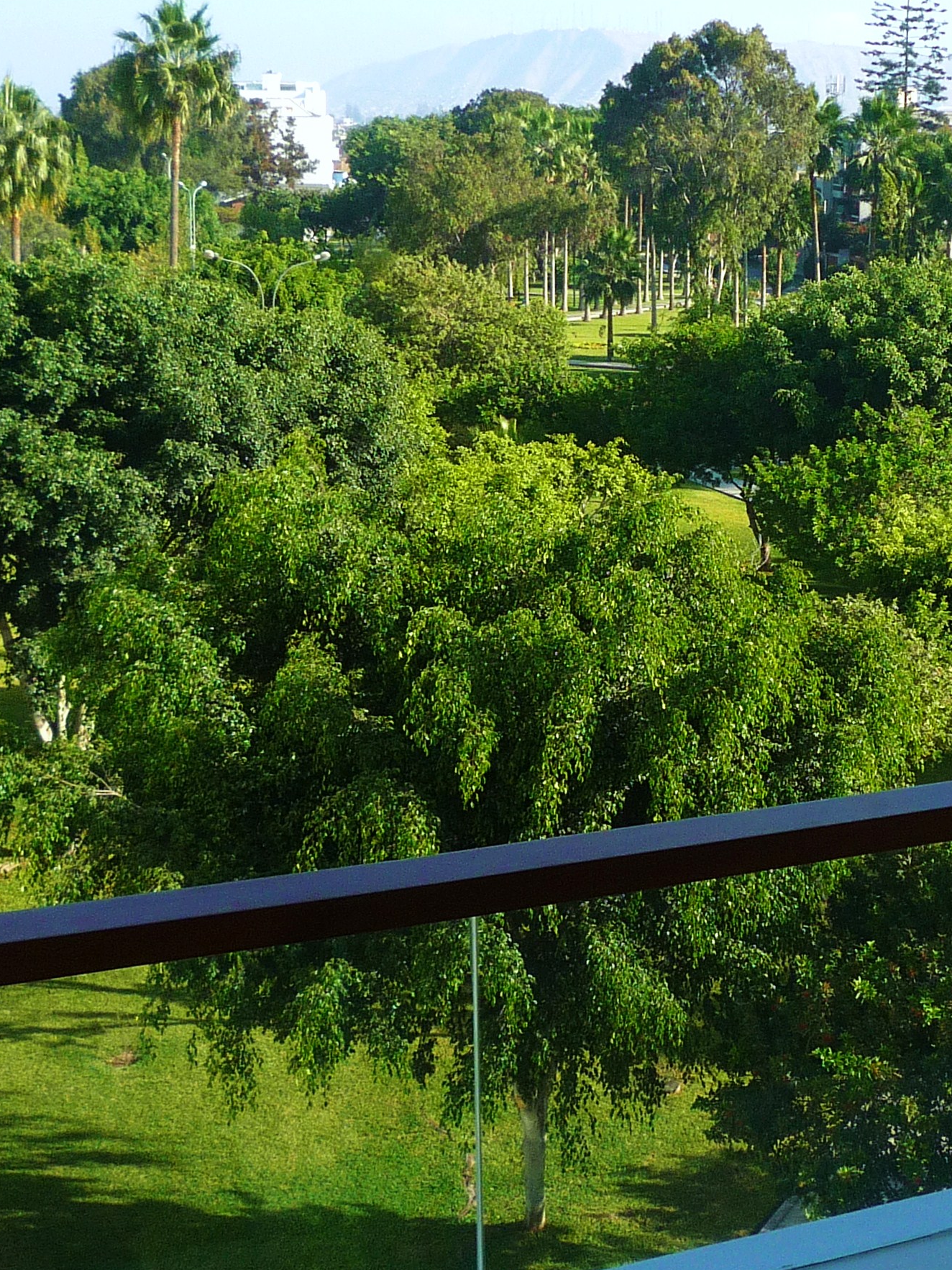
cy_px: 496
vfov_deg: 31.1
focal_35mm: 62
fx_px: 2273
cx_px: 814
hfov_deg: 23.2
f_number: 4
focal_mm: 5.2
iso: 100
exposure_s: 1/400
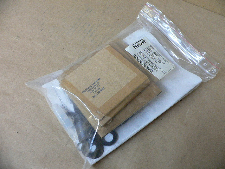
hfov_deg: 52.6
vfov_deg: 40.7
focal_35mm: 35
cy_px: 84
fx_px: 227
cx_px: 112
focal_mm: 4.6
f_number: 2.8
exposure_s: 1/25
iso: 200
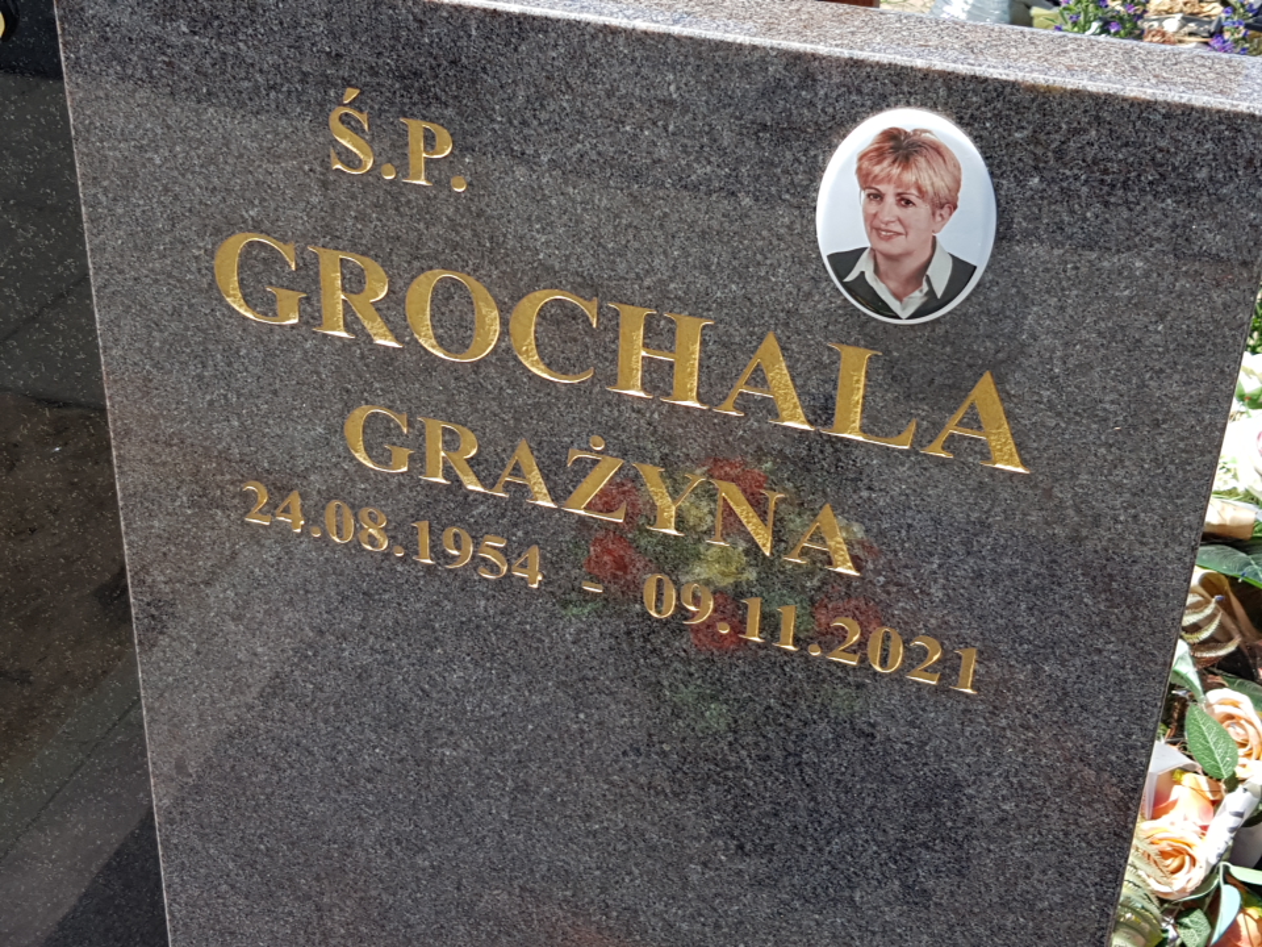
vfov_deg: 53.1
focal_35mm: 26
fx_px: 948
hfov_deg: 67.3
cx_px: 631
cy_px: 474
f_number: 1.7
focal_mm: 4.2
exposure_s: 1/1204
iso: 40
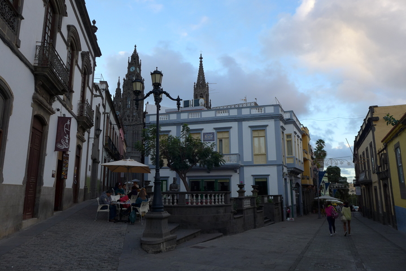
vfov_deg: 49.6
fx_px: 293
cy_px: 136
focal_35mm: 26
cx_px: 203
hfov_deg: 69.4
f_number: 2.8
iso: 80
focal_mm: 5.1
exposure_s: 1/250
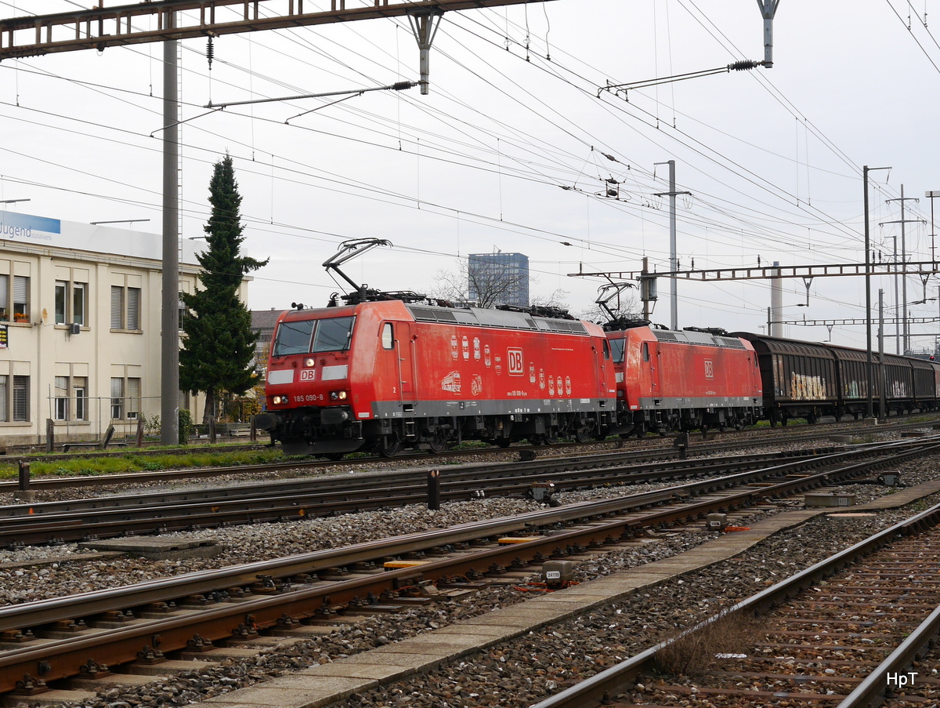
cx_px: 470
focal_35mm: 44
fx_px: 1196
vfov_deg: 32.9
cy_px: 354
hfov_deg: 42.9
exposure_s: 1/160
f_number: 6.3
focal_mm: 22
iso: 160
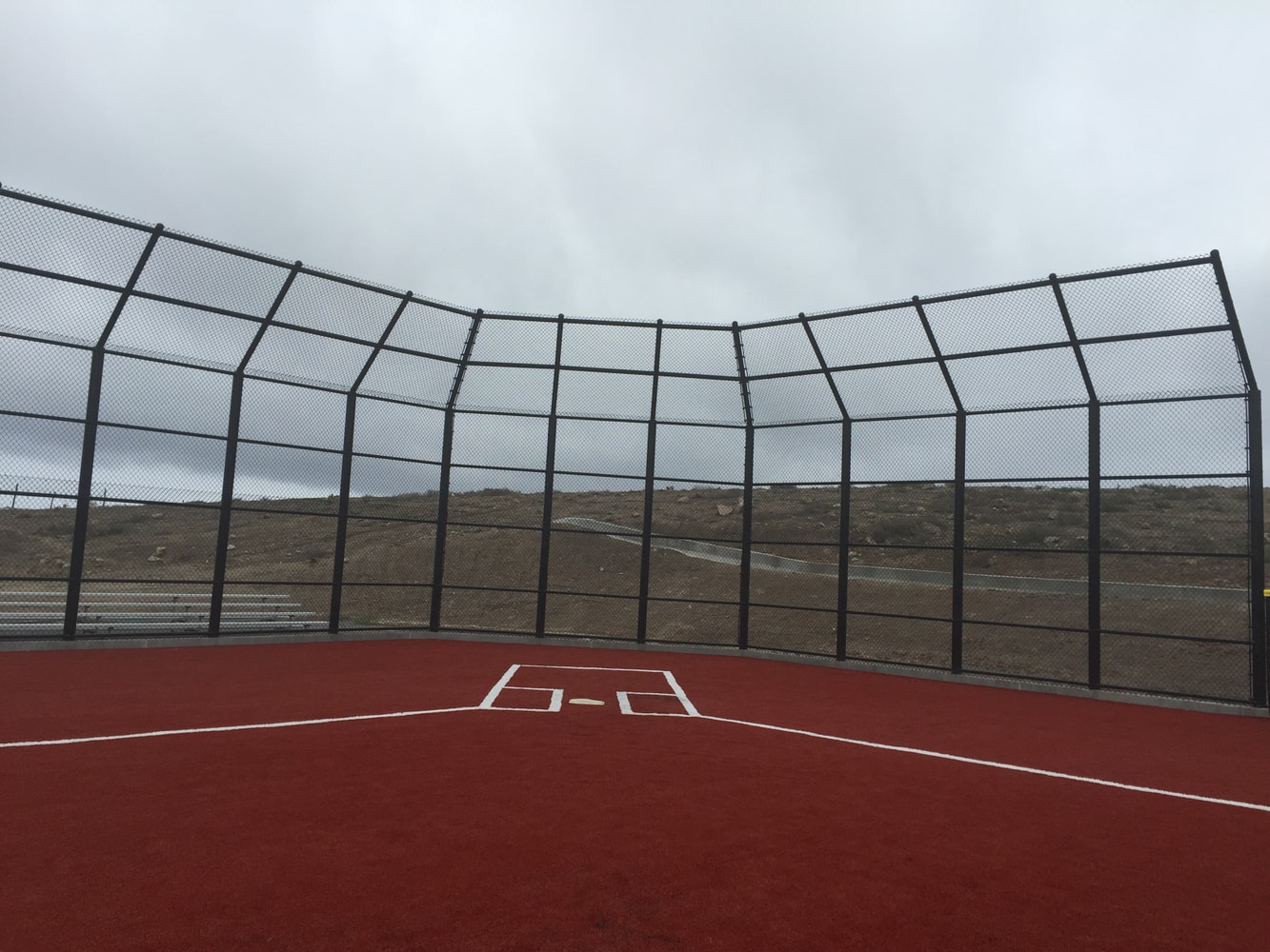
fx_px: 1064
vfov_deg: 48.2
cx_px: 635
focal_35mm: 29
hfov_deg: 61.7
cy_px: 476
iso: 32
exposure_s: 1/3049
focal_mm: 4.15
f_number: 2.2
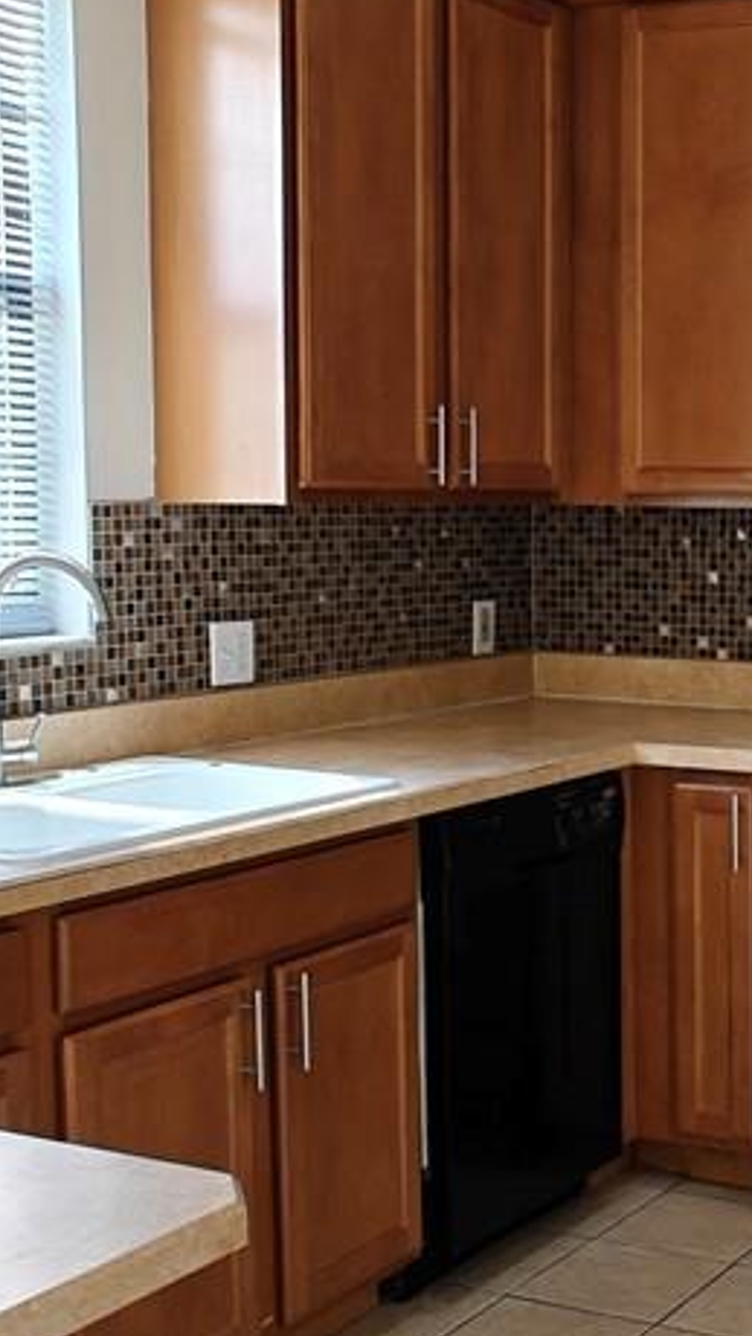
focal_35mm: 53
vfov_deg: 39.2
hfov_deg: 21.5
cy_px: 683
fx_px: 1877
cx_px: 830
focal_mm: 2.62
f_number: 2.2
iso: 100
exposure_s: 1/50
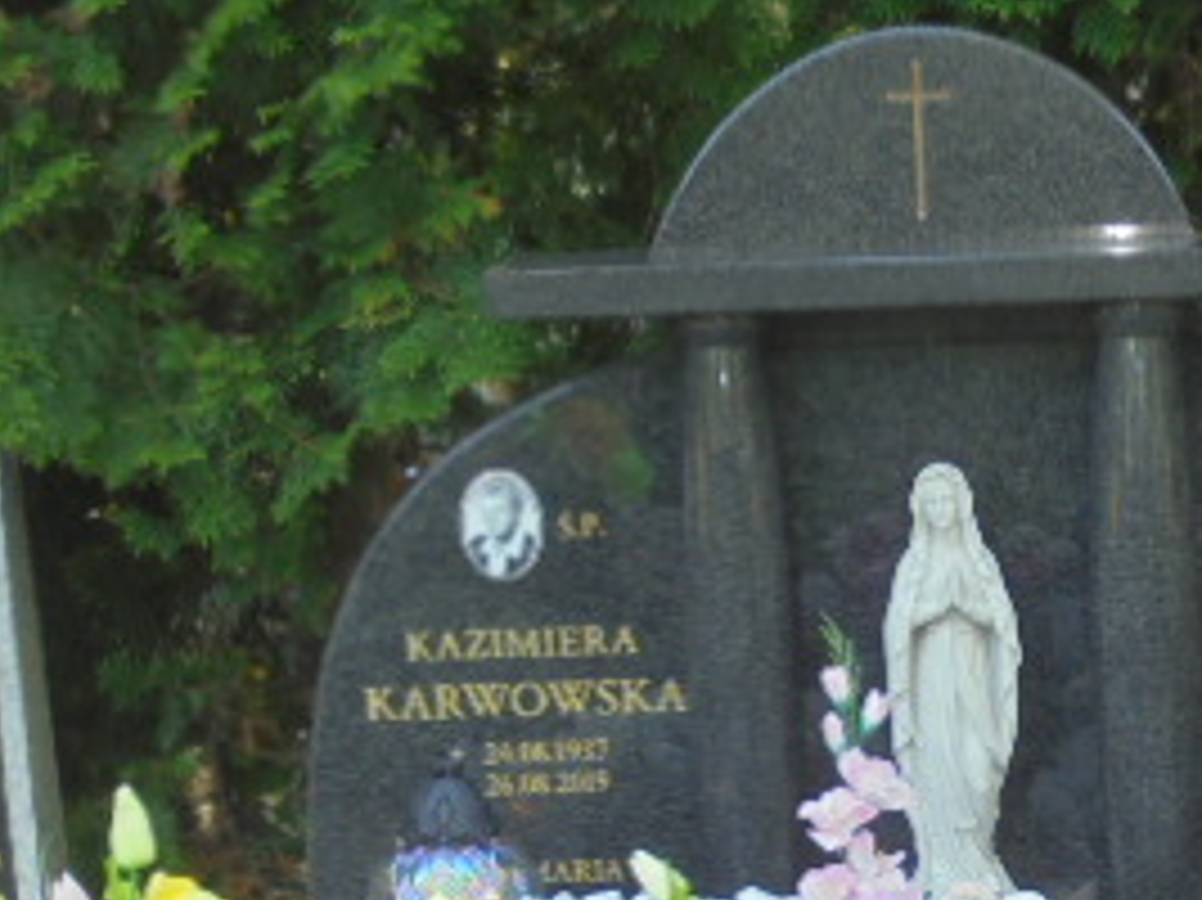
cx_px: 1004
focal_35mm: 103
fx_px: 3575
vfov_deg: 13.9
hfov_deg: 18.9
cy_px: 1071
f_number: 4.5
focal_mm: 7.8
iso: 100
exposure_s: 1/30
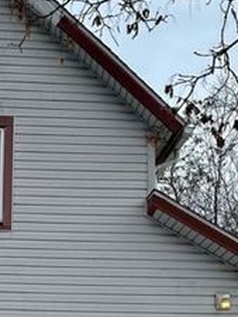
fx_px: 650
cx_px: 3
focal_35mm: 71
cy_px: 354
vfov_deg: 25.3
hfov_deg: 20.1
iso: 80
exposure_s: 1/3472
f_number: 1.78
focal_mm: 6.86
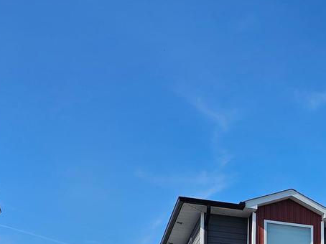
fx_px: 687
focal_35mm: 73
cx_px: 414
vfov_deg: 18.8
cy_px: 312
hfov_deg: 23.8
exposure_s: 1/1064
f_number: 1.7
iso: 10
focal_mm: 6.3
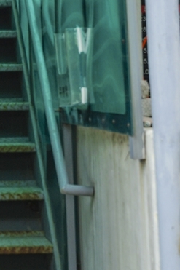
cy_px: 21
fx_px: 1036
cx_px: -104
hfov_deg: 9.6
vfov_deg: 14.7
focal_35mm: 138
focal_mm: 32
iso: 100
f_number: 8
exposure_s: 1/100
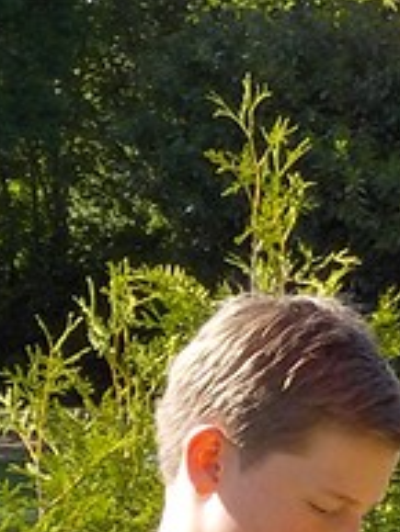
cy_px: 915
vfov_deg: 7.7
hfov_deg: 5.9
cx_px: 577
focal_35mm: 249
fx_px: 3832
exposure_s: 1/320
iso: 125
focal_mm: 6.4
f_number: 4.2
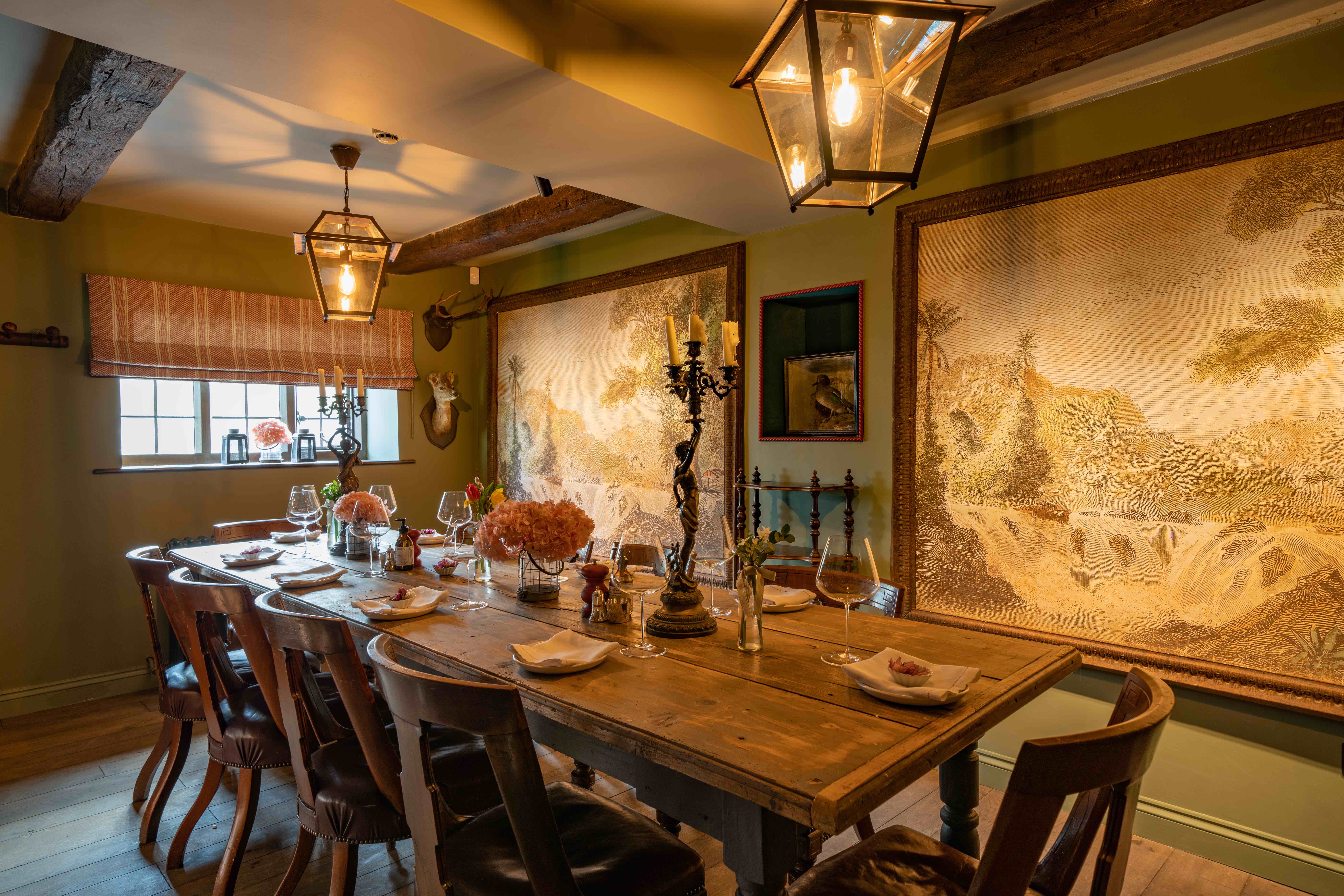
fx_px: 784
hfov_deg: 81.2
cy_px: 448
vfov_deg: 59.5
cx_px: 672
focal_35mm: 21
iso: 160
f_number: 9
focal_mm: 21
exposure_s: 1
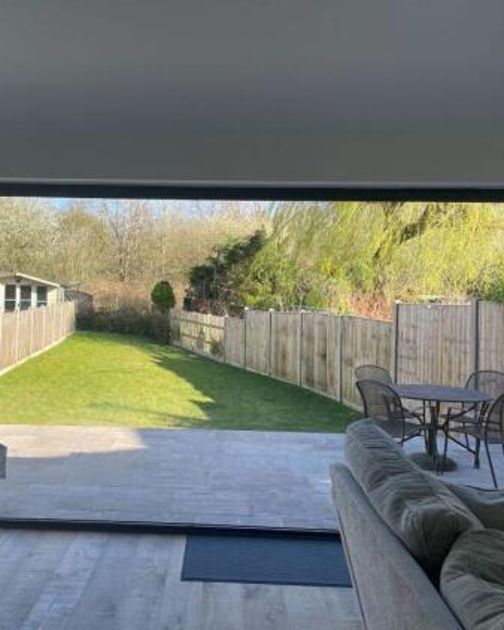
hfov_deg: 42.0
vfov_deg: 51.5
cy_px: 308
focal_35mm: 35
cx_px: 198
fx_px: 653
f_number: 1.6
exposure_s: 1/831
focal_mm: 4.2
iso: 32
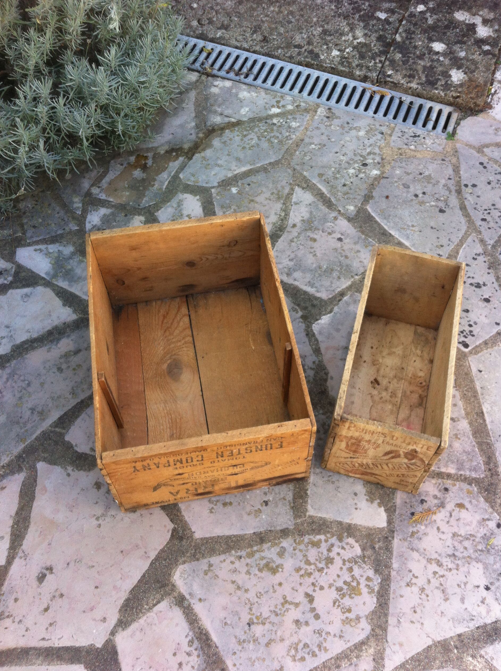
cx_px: 253
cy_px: 337
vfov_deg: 51.4
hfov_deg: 39.6
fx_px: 697
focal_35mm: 36
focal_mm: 3.85
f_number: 2.8
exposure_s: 1/132
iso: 80
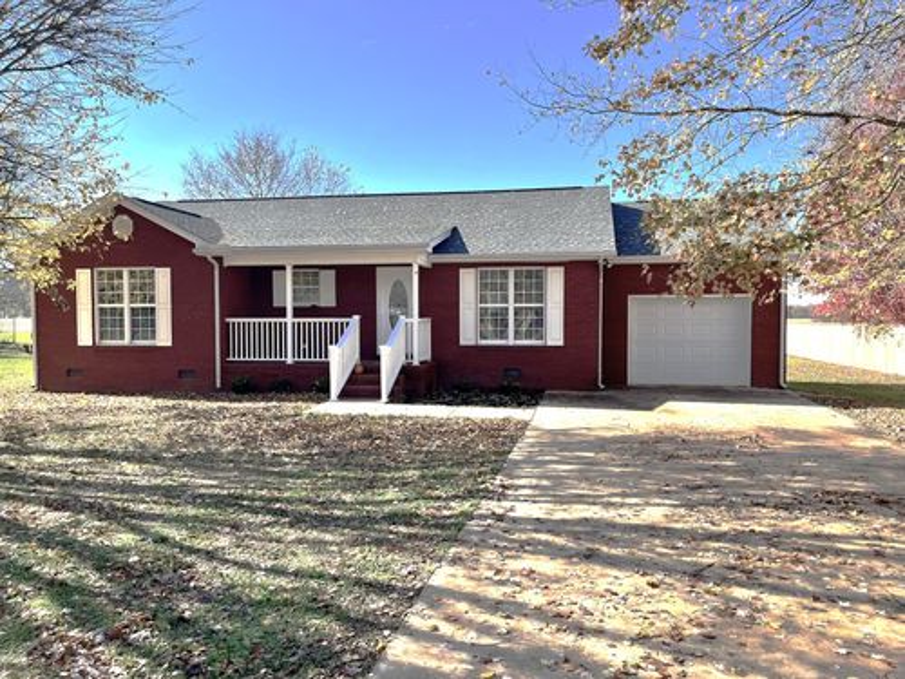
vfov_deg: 53.1
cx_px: 452
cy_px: 340
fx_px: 680
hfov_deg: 67.3
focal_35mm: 26
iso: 50
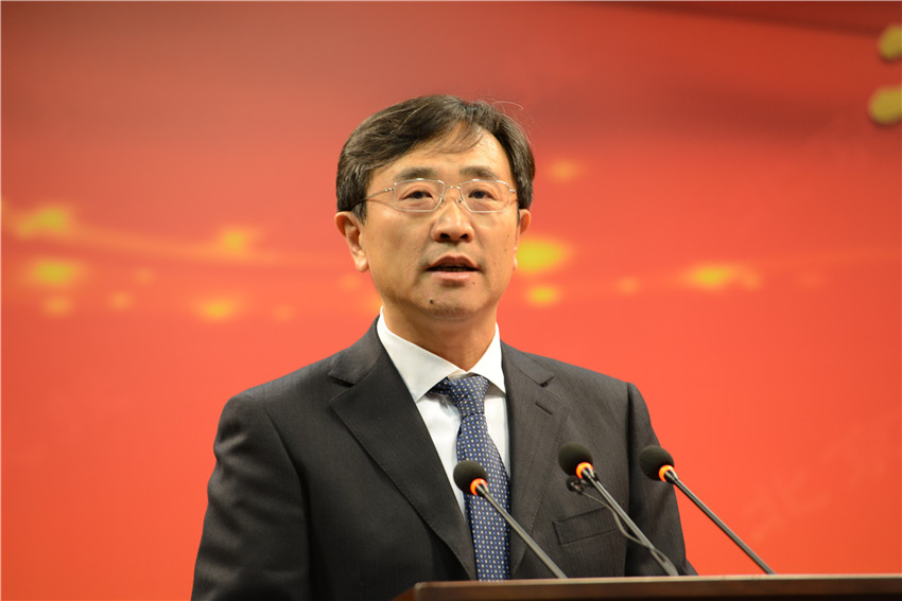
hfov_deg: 10.3
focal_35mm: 200
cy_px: 300
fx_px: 5012
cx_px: 451
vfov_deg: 6.9
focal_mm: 200
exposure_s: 1/60
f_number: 4
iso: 800
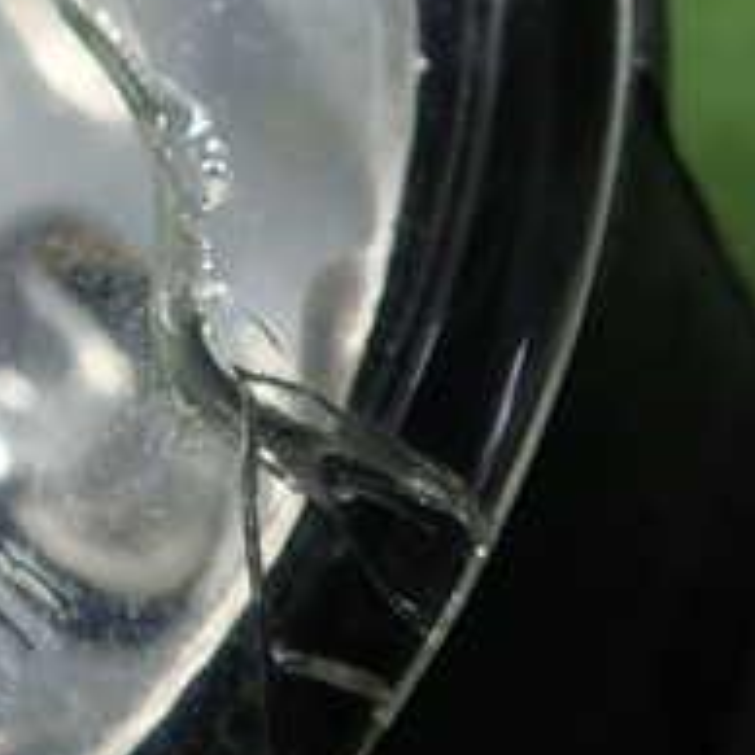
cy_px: 62
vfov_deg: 20.7
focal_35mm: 82
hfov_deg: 20.7
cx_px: 62
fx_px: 2023
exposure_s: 1/125
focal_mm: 5.5
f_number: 2.3
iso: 200
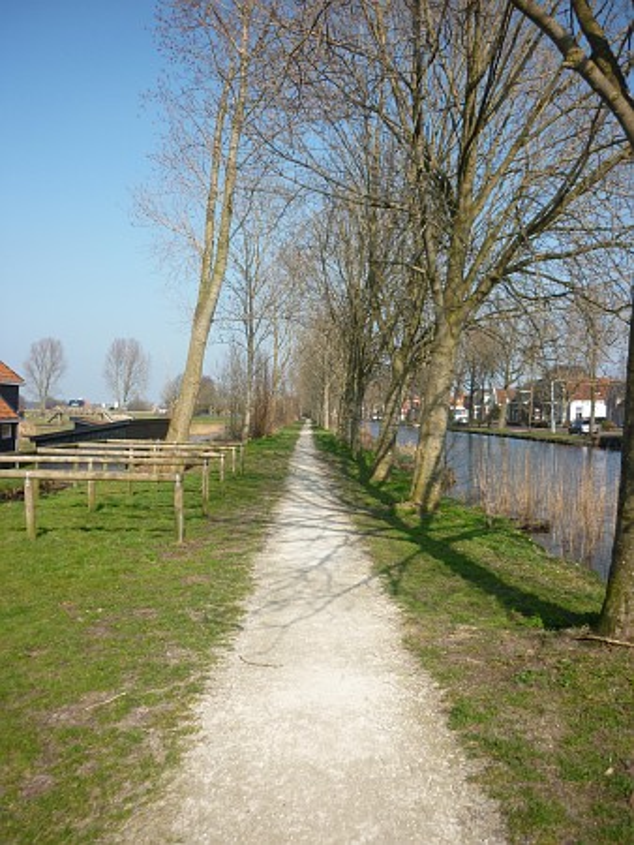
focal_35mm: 33
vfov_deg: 55.3
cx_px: 317
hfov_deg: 43.0
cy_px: 422
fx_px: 805
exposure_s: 1/125
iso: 80
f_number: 8
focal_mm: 5.5
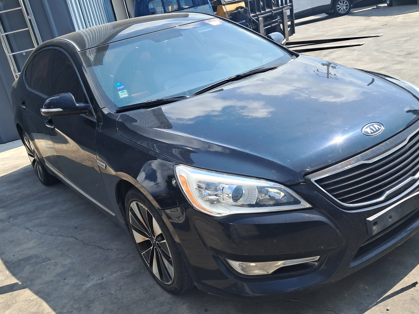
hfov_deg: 50.1
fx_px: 448
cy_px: 172
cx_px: 222
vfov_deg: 38.6
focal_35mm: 37
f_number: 1.8
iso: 50
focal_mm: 4
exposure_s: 1/412
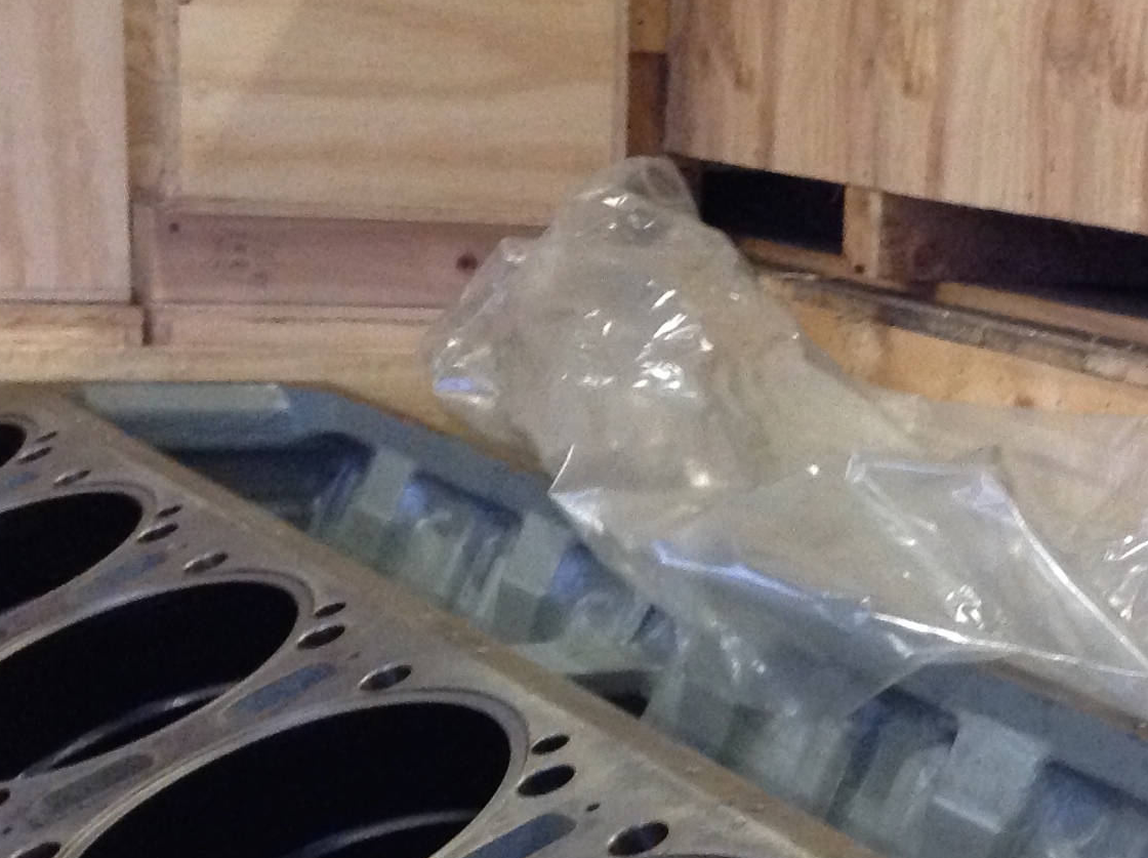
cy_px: 750
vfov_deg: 17.9
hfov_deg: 23.6
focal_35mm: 81
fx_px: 2683
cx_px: 993
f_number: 2.4
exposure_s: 1/17
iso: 500
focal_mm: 4.28
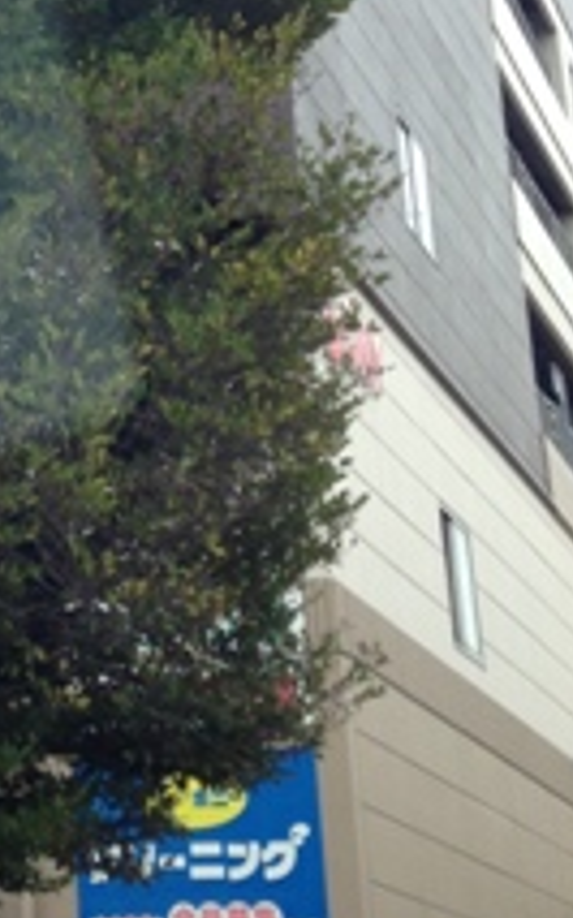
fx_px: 2625
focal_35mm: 105
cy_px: -56
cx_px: -237
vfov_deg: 19.1
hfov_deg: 12.0
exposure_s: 1/433
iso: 50
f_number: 2.4
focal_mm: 4.12
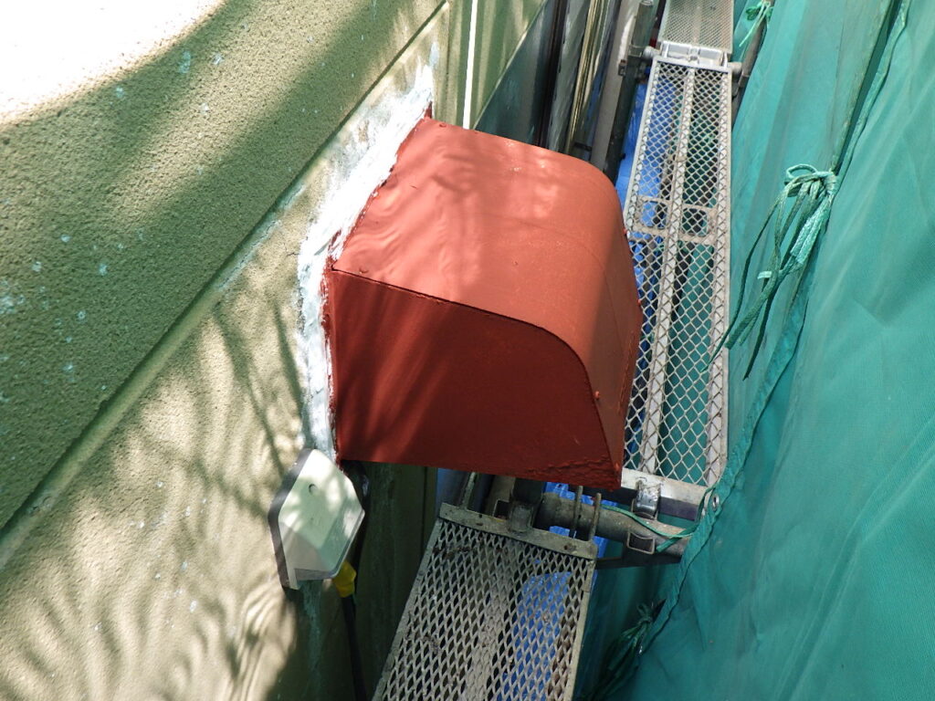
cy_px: 350
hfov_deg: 63.4
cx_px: 468
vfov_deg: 49.7
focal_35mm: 28
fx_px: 756
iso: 125
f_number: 3.5
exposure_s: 1/100
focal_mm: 5
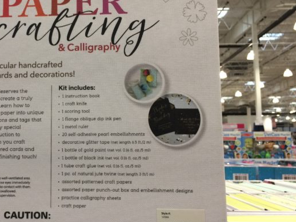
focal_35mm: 43
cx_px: 83
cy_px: 100
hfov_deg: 42.8
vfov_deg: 33.5
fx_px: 368
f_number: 2.2
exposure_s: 1/33
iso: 64
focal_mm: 4.15
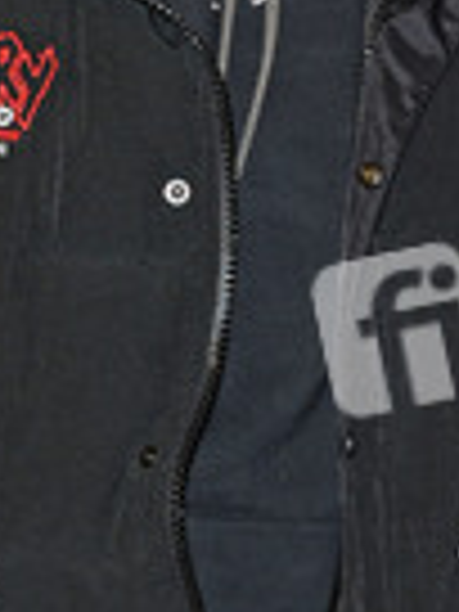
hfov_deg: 4.4
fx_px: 5993
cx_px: 137
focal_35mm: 339
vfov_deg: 5.8
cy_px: 86
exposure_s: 1/200
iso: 320
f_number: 4.5
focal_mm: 80
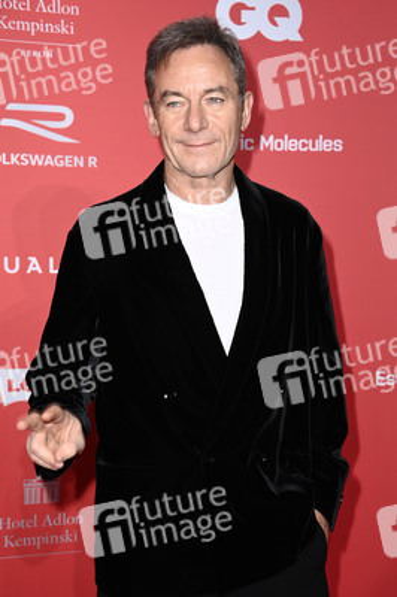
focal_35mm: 70
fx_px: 1160
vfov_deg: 28.9
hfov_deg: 19.4
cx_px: 198
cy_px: 298
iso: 800
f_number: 5.6
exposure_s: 1/250
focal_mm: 70
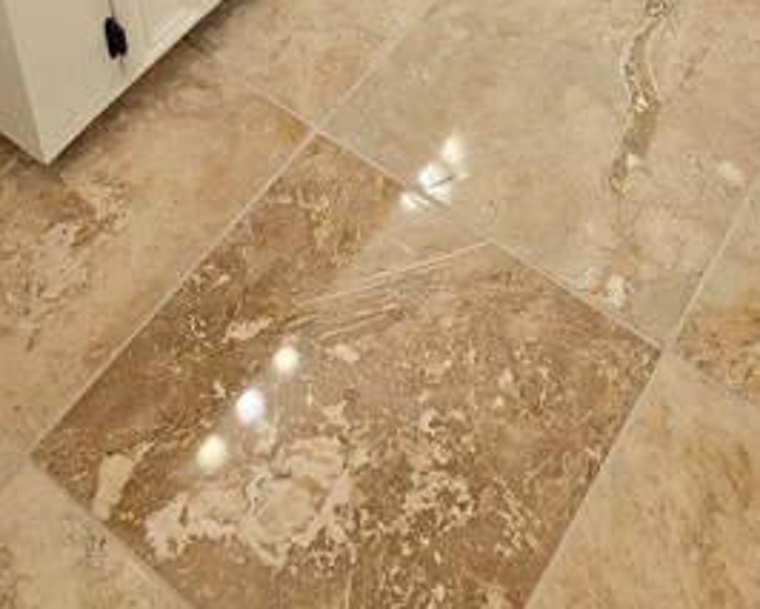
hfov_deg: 34.7
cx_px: 406
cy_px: -212
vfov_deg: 24.1
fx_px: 1215
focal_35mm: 54
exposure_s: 1/120
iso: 125
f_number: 1.8
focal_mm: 5.4
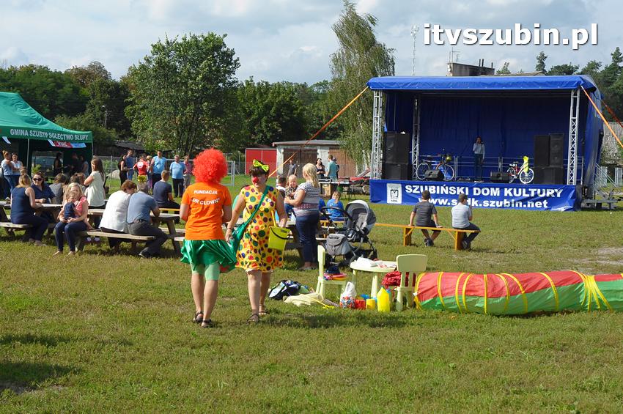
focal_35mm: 60
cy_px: 207
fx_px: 1037
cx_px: 312
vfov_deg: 22.6
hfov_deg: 33.4
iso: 400
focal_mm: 40
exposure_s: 1/500
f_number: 11
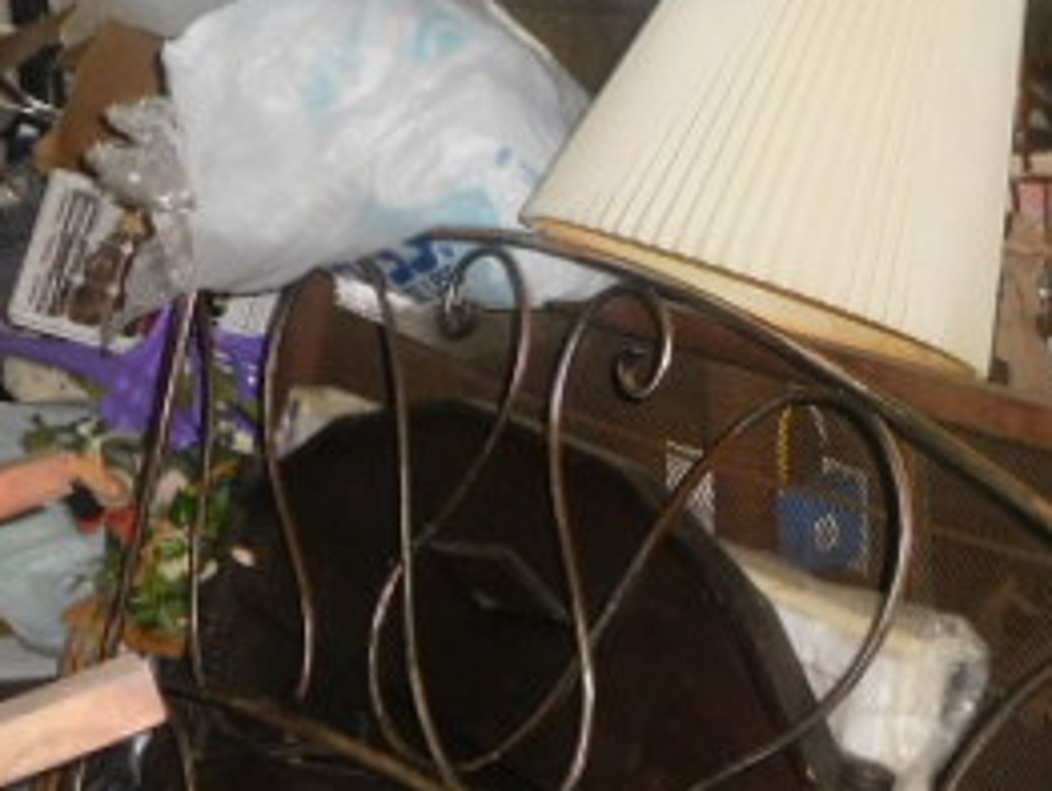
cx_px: 815
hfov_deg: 31.0
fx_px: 1856
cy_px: 325
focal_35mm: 61
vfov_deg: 24.0
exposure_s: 1/30
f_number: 3.4
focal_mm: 4.5
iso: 560
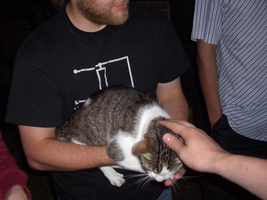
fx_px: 324
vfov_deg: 34.3
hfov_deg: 44.7
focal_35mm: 42
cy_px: 92
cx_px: 114
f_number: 2.6
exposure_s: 1/40
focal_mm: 5.8
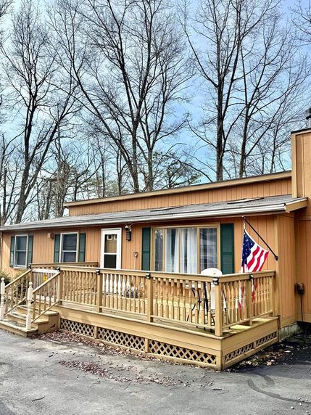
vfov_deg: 63.4
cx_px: 167
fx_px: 335
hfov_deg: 49.7
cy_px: 217
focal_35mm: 28
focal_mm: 6.76
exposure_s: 1/3413
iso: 80
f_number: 1.78
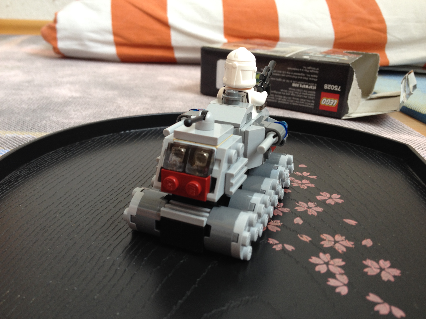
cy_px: 160
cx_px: 213
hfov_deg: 52.6
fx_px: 431
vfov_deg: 40.7
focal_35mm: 35
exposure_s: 1/20
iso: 50
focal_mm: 4.28
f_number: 2.4
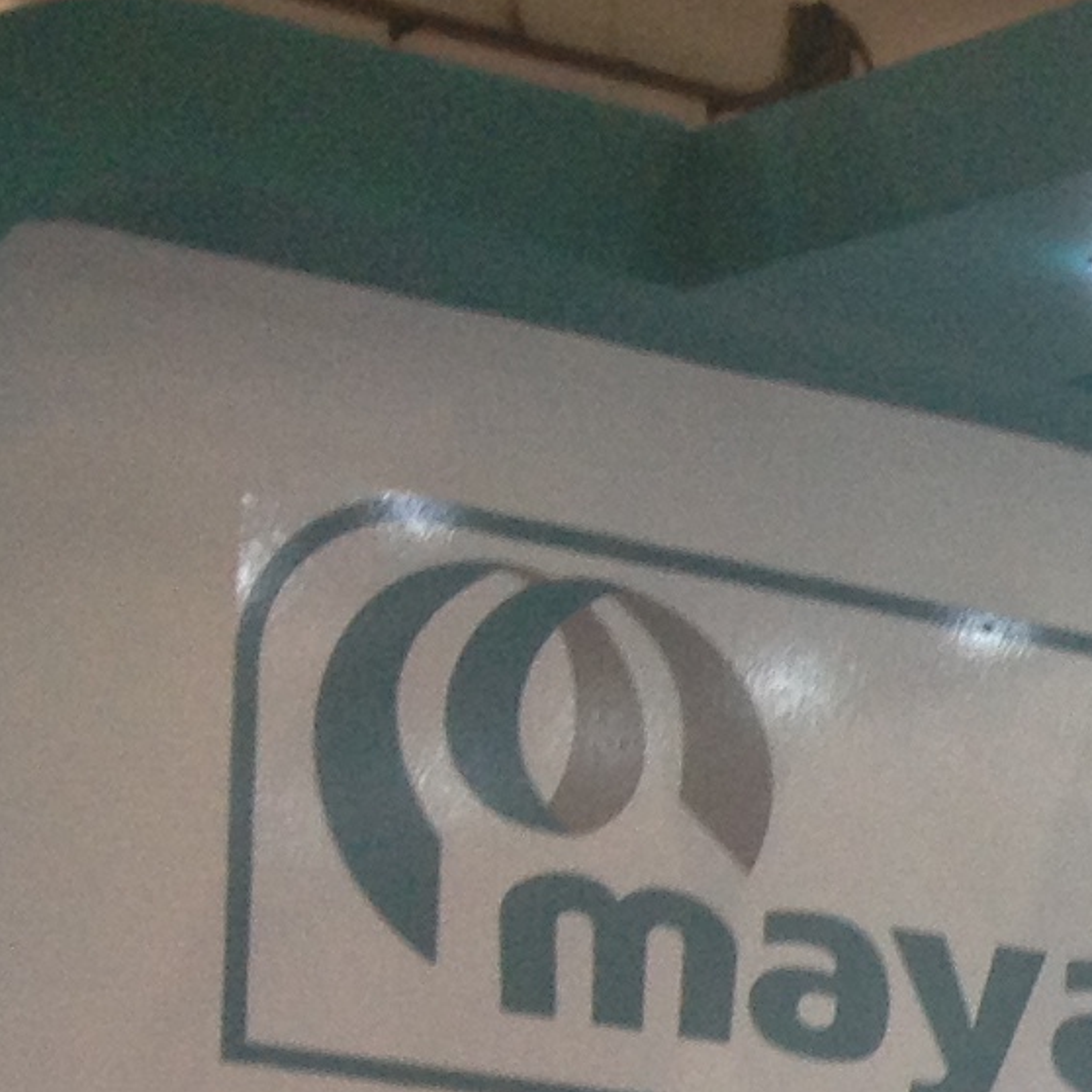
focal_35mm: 181
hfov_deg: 8.3
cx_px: 3159
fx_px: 6460
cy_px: 1955
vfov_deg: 9.2
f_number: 2.4
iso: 64
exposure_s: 1/60
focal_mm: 4.28
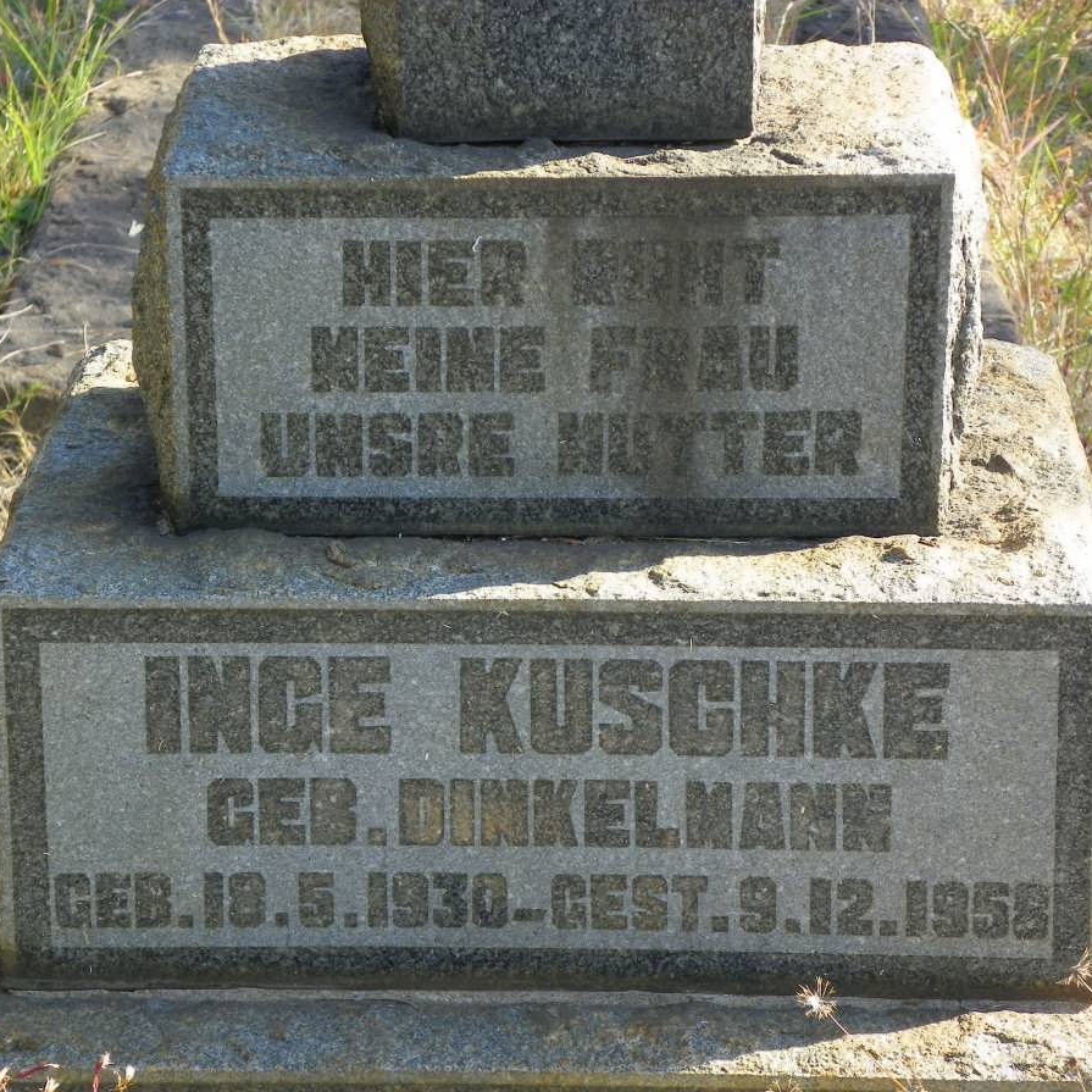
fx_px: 4568
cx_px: 501
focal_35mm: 128
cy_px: 548
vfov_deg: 13.6
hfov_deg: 13.6
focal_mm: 19.2
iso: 64
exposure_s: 1/100
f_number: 4
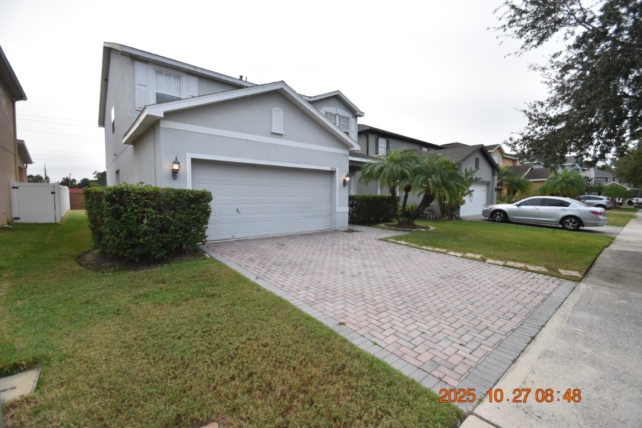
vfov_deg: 77.3
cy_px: 214
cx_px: 321
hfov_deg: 100.4
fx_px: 267
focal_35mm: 15
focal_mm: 10
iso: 800
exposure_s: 1/1500
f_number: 3.5
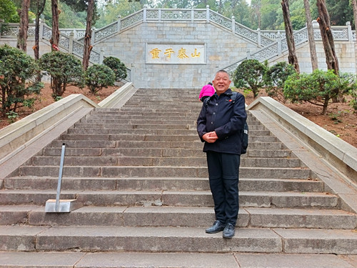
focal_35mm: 24
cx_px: 178
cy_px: 134
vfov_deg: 56.8
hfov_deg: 71.6
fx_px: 248
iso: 408
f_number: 1.75
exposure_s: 1/120
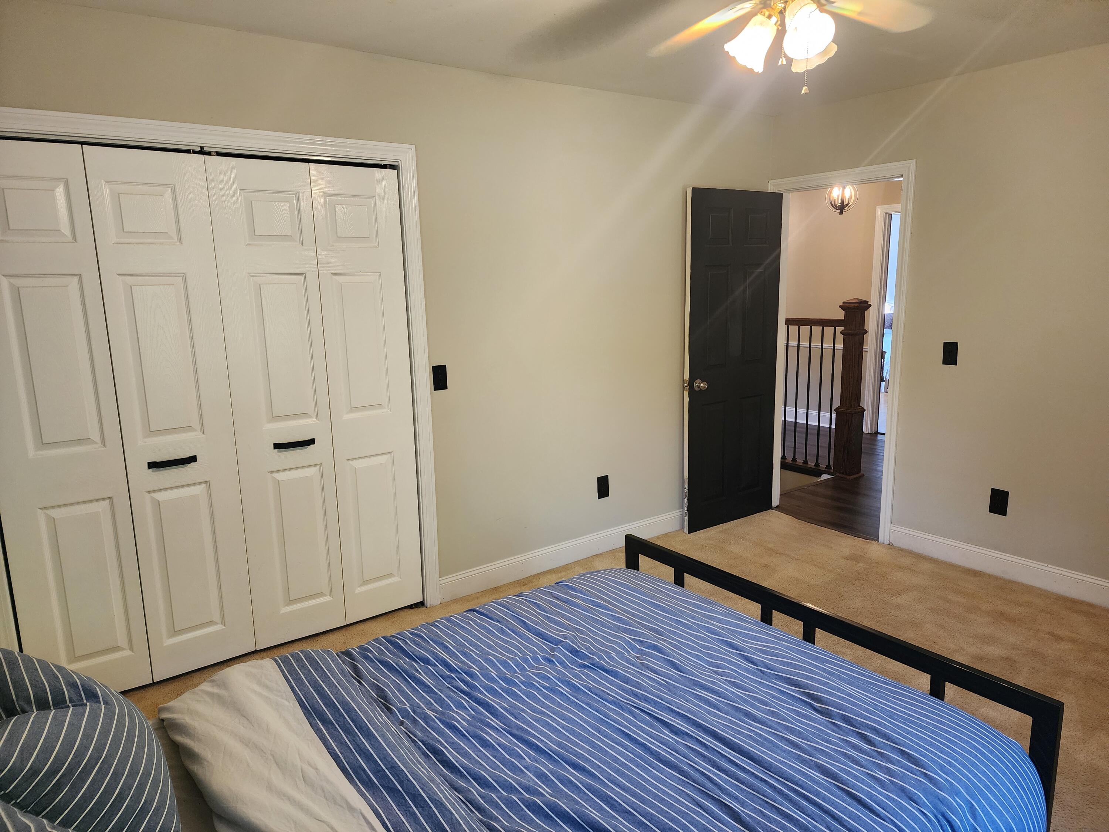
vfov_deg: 58.9
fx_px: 737
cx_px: 554
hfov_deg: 73.9
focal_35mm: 23
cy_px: 416
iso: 400
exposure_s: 1/120
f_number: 1.8
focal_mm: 6.4
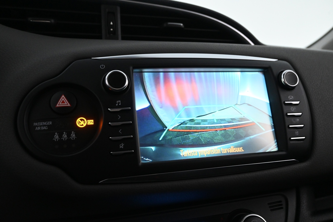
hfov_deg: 59.5
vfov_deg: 41.7
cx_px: 166
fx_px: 291
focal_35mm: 32
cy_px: 111
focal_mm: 21
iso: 3200
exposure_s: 1/80
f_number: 4.5
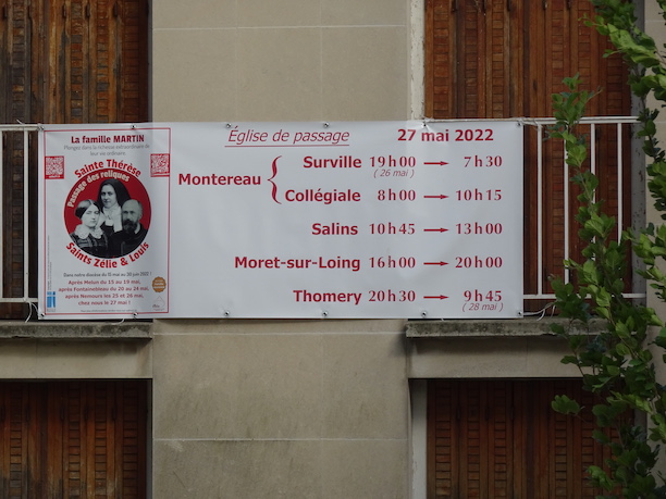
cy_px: 250
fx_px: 3328
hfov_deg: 11.4
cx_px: 333
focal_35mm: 173
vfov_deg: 8.6
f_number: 5.6
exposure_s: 1/200
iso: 100
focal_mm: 29.57
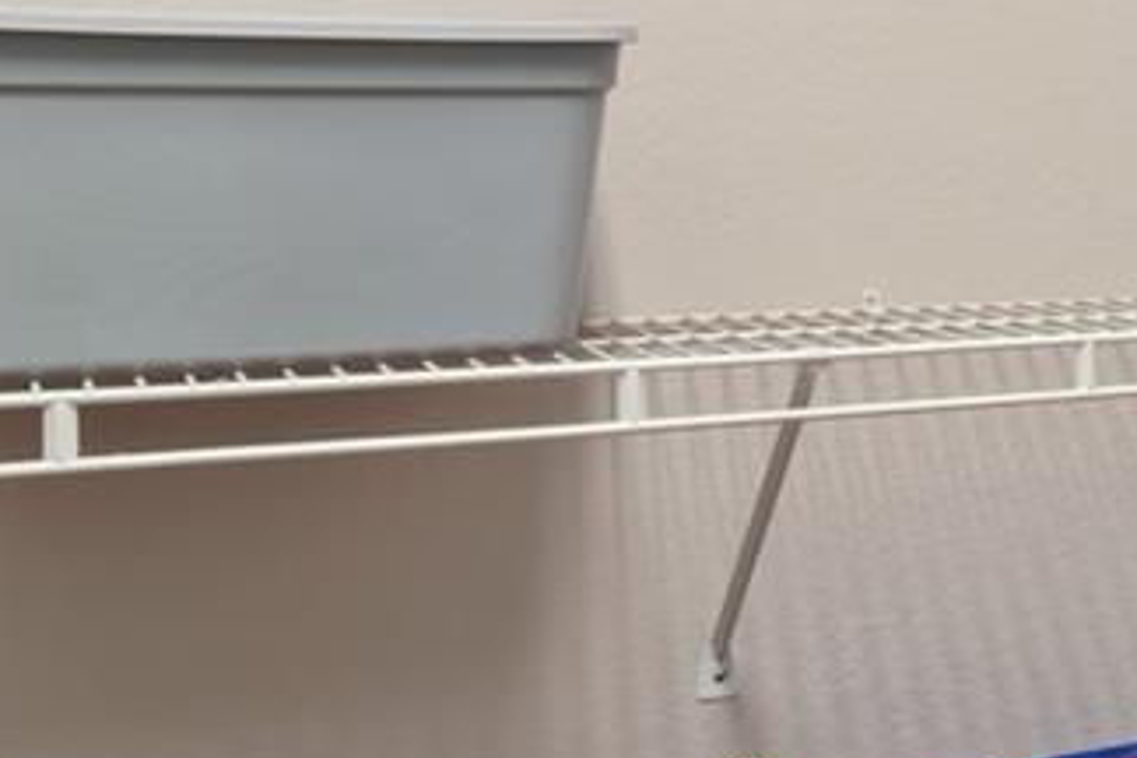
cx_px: 1930
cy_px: 95
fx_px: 2337
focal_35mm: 74
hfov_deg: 20.8
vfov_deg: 18.2
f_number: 9
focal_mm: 10
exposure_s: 1/1.67
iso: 250
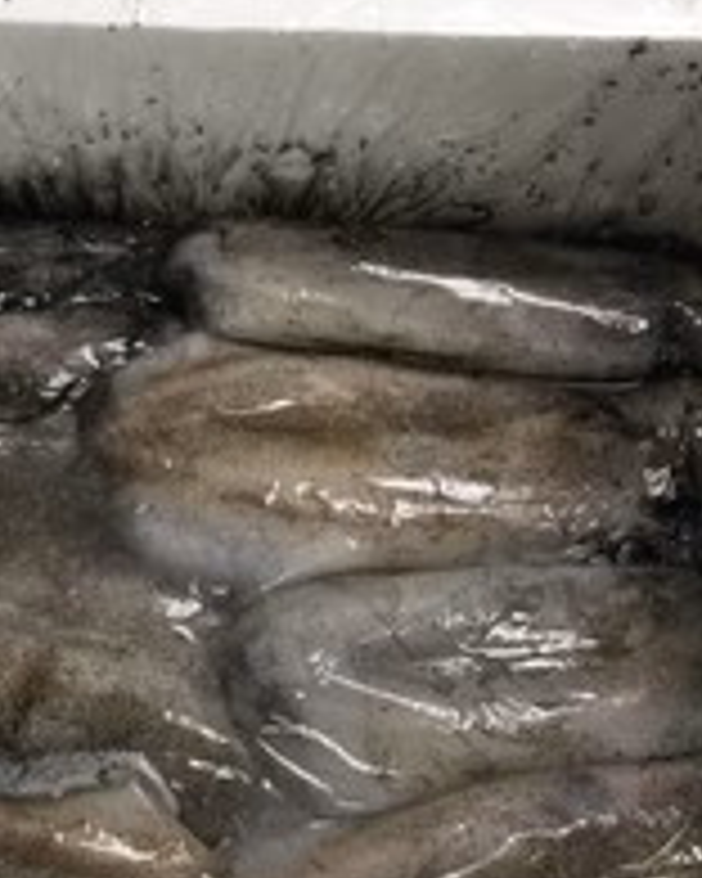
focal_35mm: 62
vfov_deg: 30.4
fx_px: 1610
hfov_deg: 24.5
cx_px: 243
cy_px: 351
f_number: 2.4
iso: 50
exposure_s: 1/30
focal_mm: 3.3
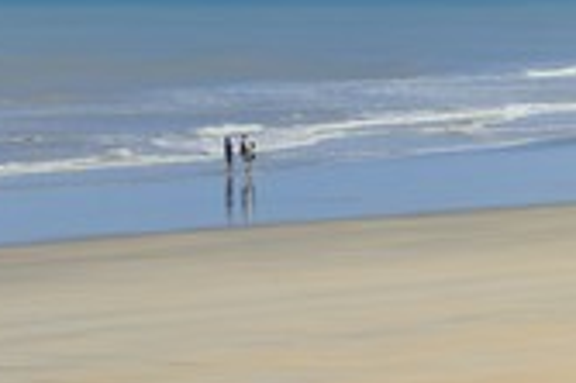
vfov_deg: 3.2
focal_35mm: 428
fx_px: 6841
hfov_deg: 4.8
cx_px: 702
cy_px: 145
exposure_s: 1/250
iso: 200
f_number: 13
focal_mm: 170
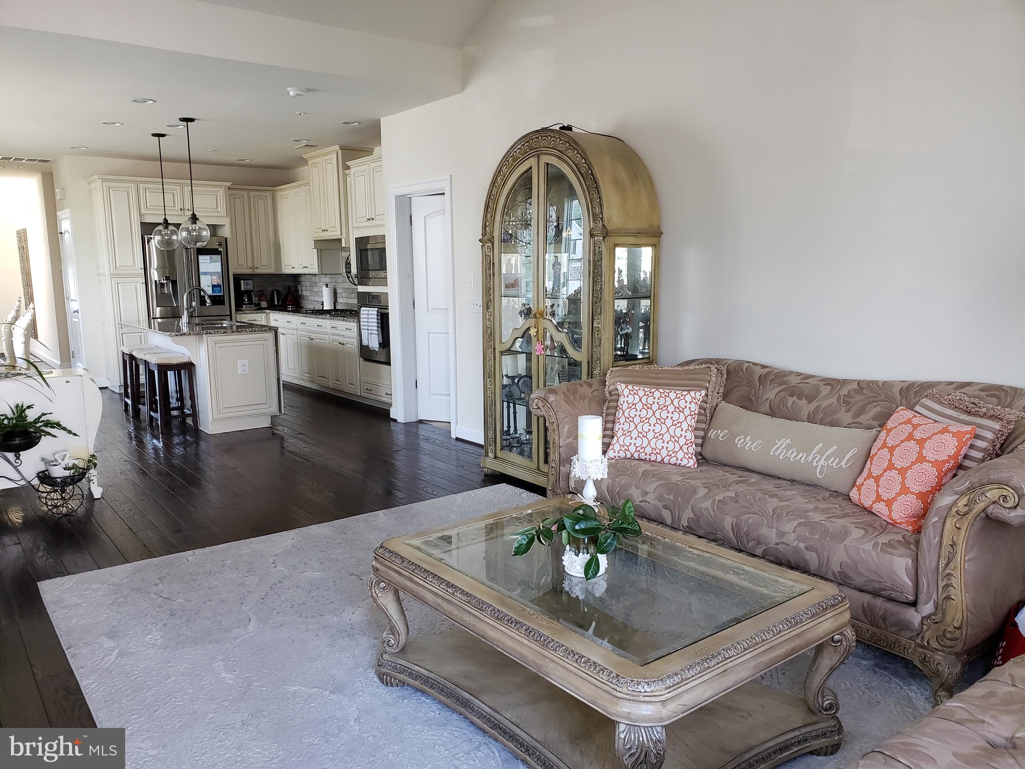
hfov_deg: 67.3
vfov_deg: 53.1
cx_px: 512
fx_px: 770
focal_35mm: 26
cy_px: 384
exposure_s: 1/60
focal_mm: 4.3
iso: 250
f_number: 2.4
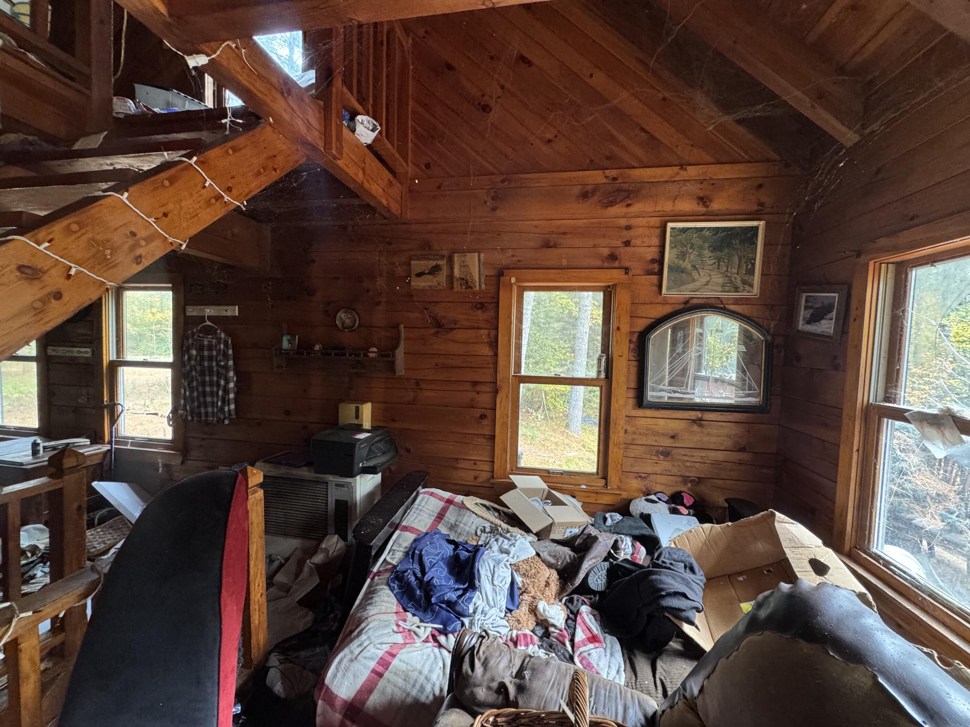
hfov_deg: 102.1
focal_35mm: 14
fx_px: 392
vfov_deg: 85.7
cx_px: 485
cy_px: 364
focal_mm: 2.22
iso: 400
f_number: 2.2
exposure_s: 1/60
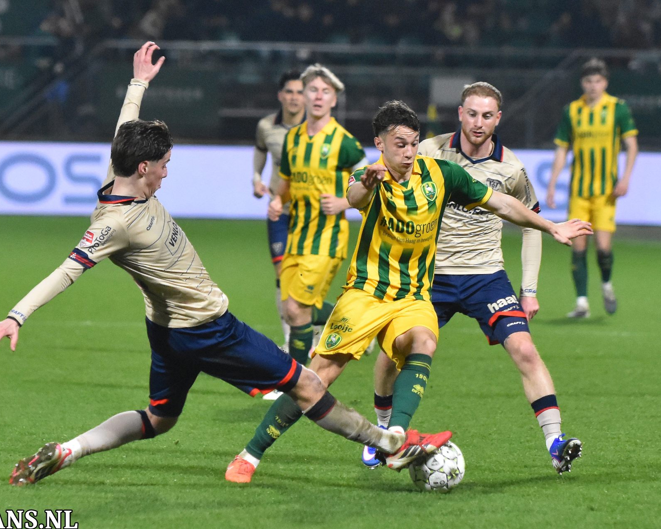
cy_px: 265
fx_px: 5135
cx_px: 286
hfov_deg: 7.4
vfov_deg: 5.9
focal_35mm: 263
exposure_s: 1/640
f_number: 2.8
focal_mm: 155
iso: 4000
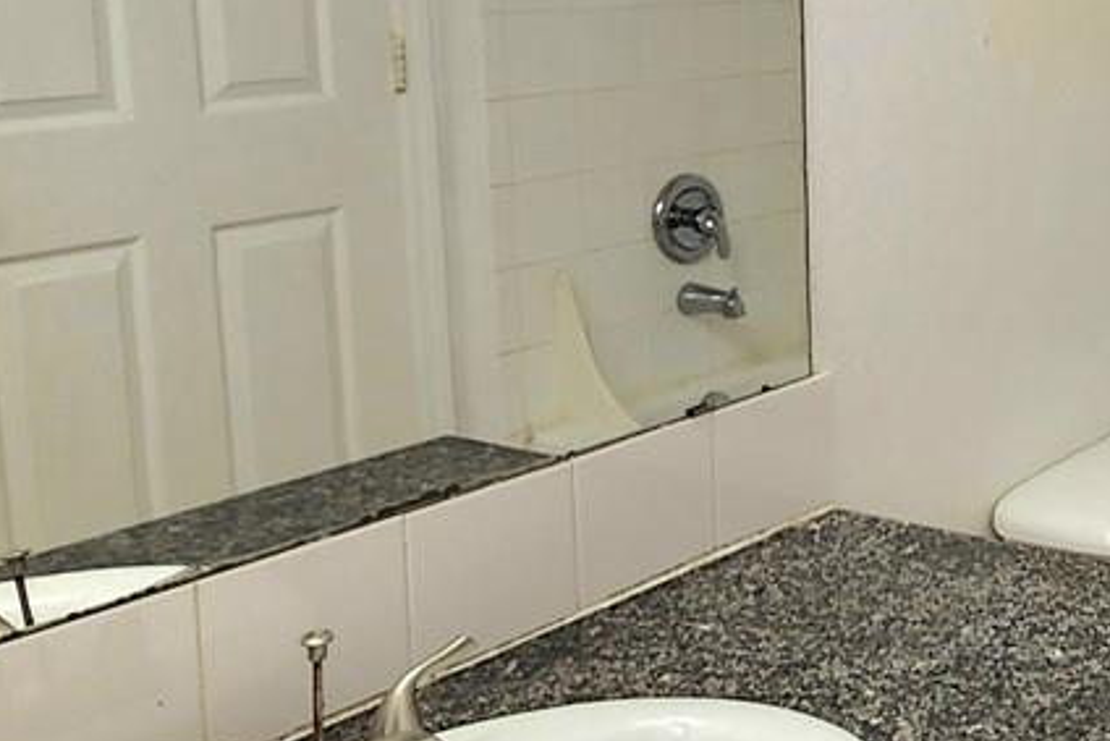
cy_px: 144
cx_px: 1369
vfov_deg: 26.0
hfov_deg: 31.7
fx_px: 1573
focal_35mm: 51
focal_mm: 2.2
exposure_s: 1/60.2
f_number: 2.2
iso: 64
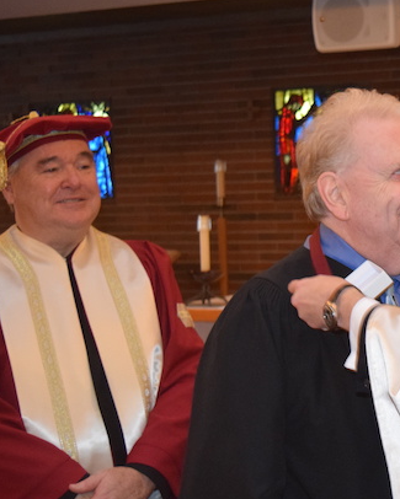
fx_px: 1271
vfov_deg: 22.2
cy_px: 264
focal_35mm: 86
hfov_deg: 17.2
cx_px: 465
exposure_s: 1/60
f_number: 4.2
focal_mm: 31
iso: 2800
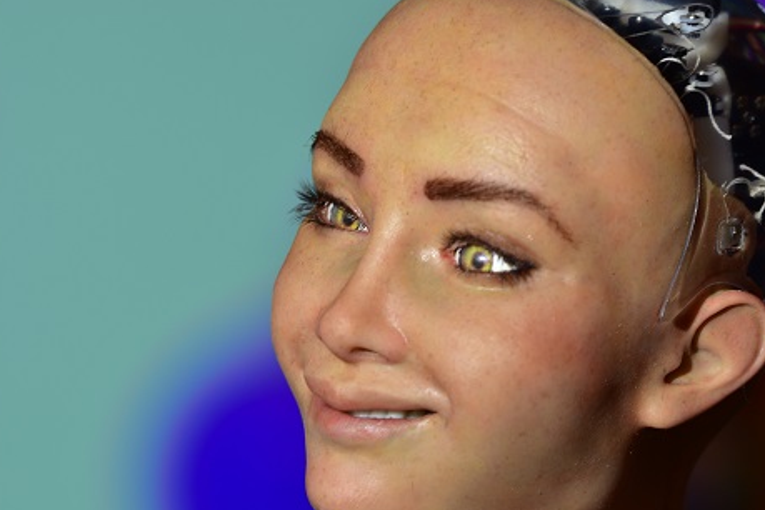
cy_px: 295
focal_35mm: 314
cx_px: 342
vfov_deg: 4.4
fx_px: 6672
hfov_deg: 6.6
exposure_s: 1/20
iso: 200
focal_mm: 160
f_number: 2.8
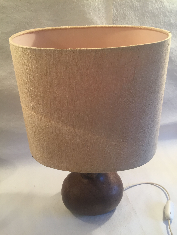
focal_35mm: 29
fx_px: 198
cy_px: 118
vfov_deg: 61.7
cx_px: 88
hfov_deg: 48.2
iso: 80
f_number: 2.2
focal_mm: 4.15
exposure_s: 1/33
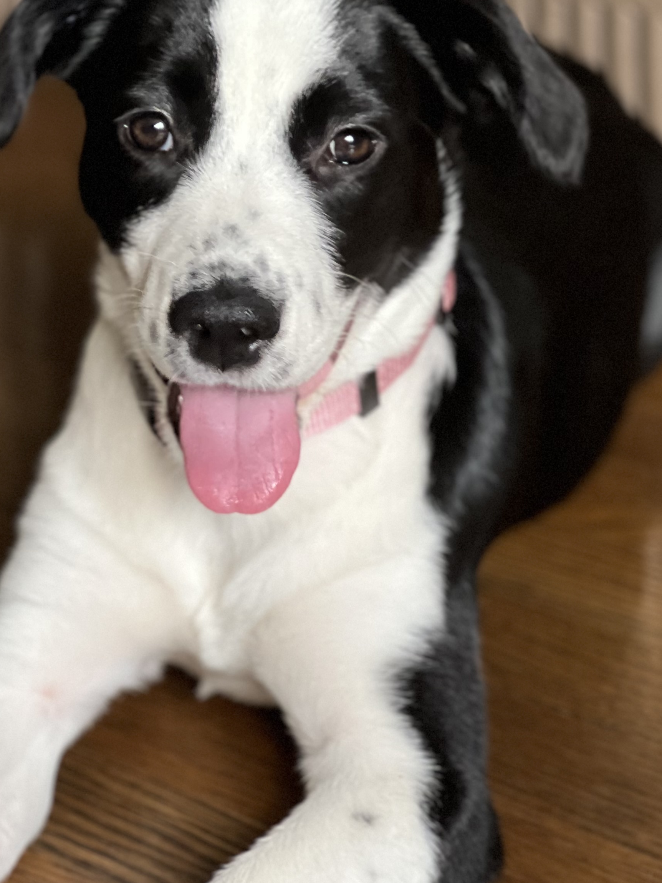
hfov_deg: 13.6
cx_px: 249
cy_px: 384
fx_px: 2780
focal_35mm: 109
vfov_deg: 18.0
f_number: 2.8
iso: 250
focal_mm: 9
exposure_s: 1/40
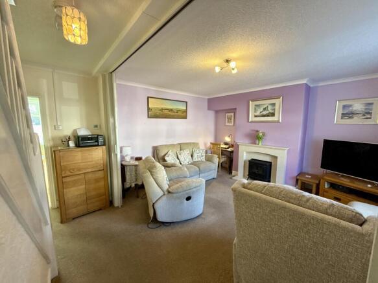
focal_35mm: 14
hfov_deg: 102.1
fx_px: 153
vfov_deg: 85.7
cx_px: 189
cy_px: 142
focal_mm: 2.22
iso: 200
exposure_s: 1/100
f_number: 2.2
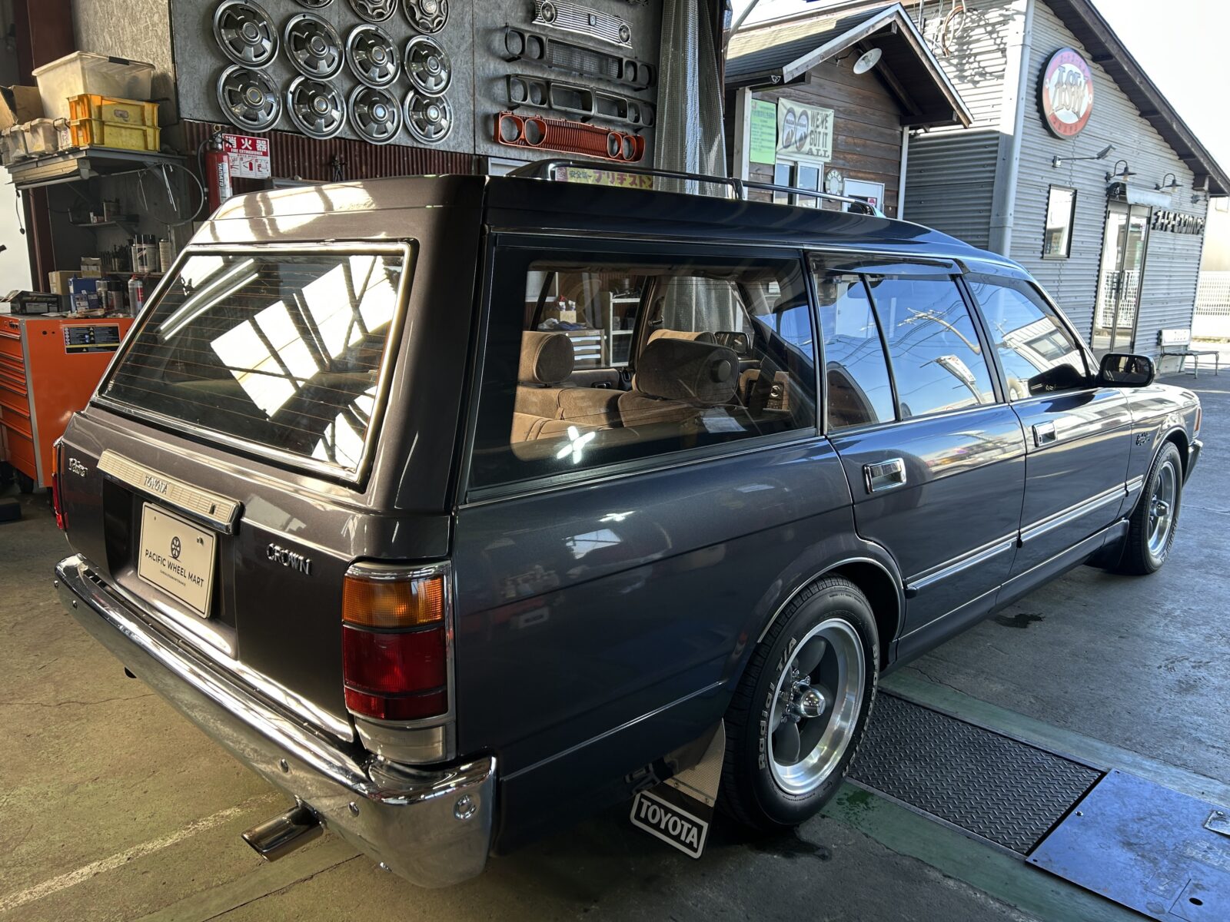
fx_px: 924
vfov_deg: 53.1
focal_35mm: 26
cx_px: 615
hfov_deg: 67.3
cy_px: 461
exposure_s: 1/120
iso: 32
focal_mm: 5.7
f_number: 1.5
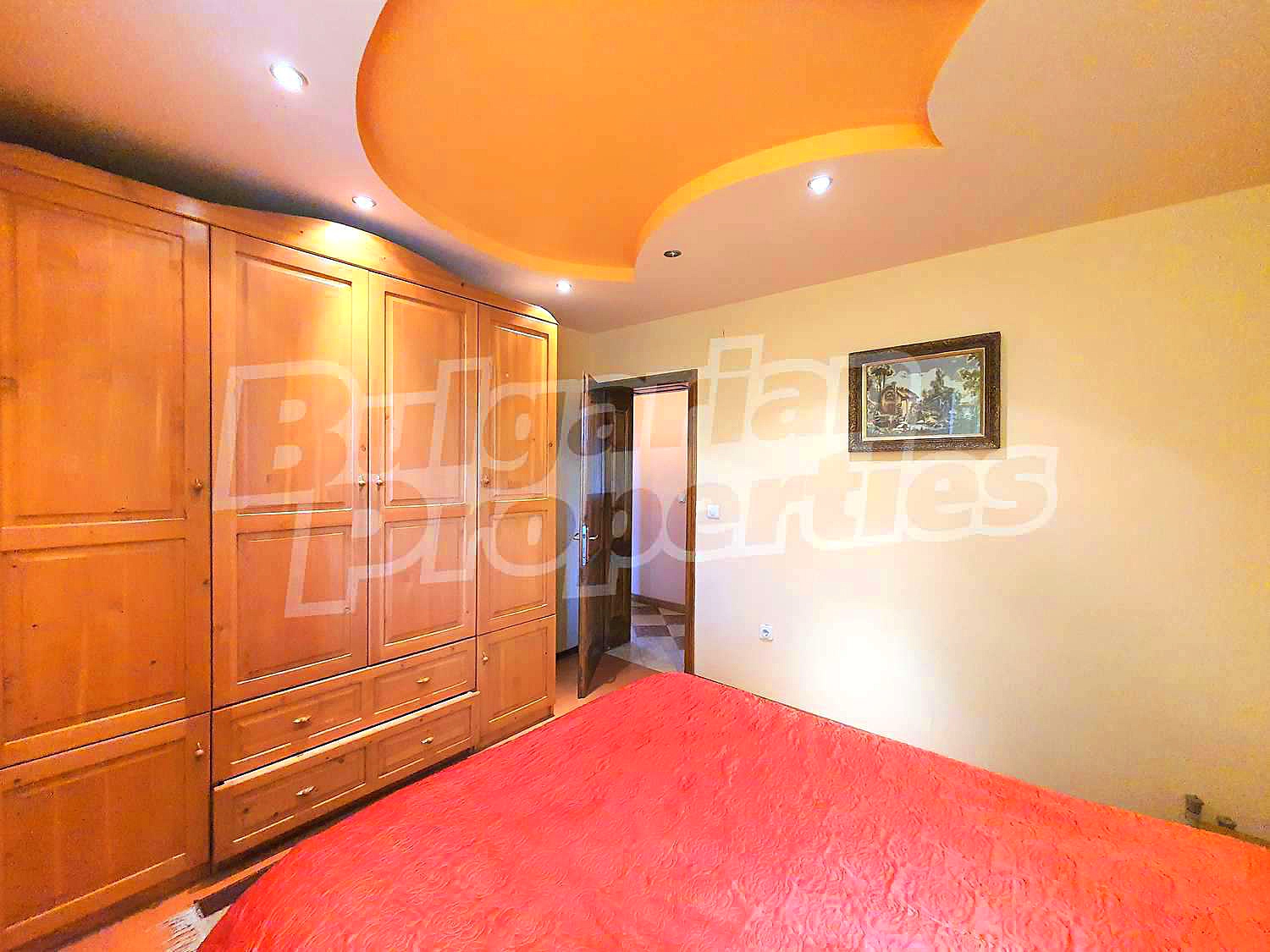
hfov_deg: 106.2
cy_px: 476
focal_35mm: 13
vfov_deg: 89.9
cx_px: 635
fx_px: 477
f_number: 2.2
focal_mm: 1.8
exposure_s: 1/33
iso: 500
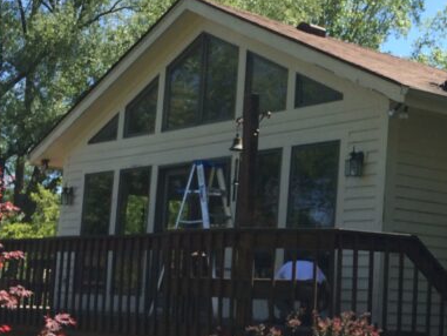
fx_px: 1008
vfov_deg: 18.9
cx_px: 456
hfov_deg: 23.8
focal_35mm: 78
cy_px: 213
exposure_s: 1/1208
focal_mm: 4.15
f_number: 2.2
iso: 32
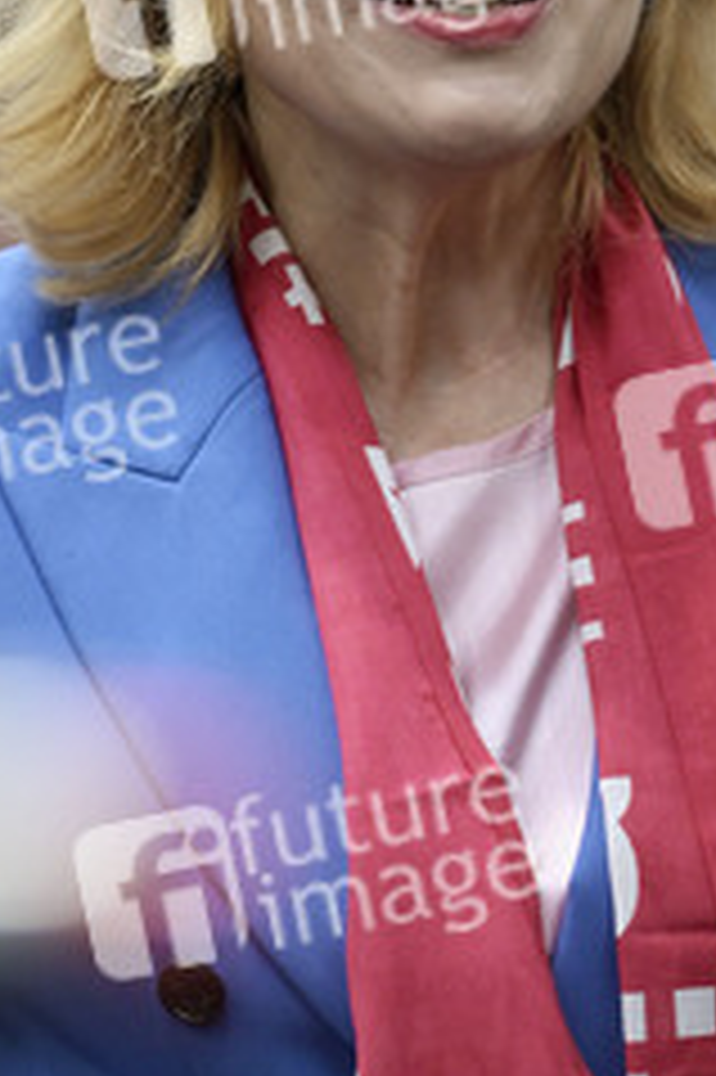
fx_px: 8753
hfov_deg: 4.7
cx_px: 437
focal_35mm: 293
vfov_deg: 7.0
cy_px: 198
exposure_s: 1/500
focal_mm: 175
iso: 2500
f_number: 4
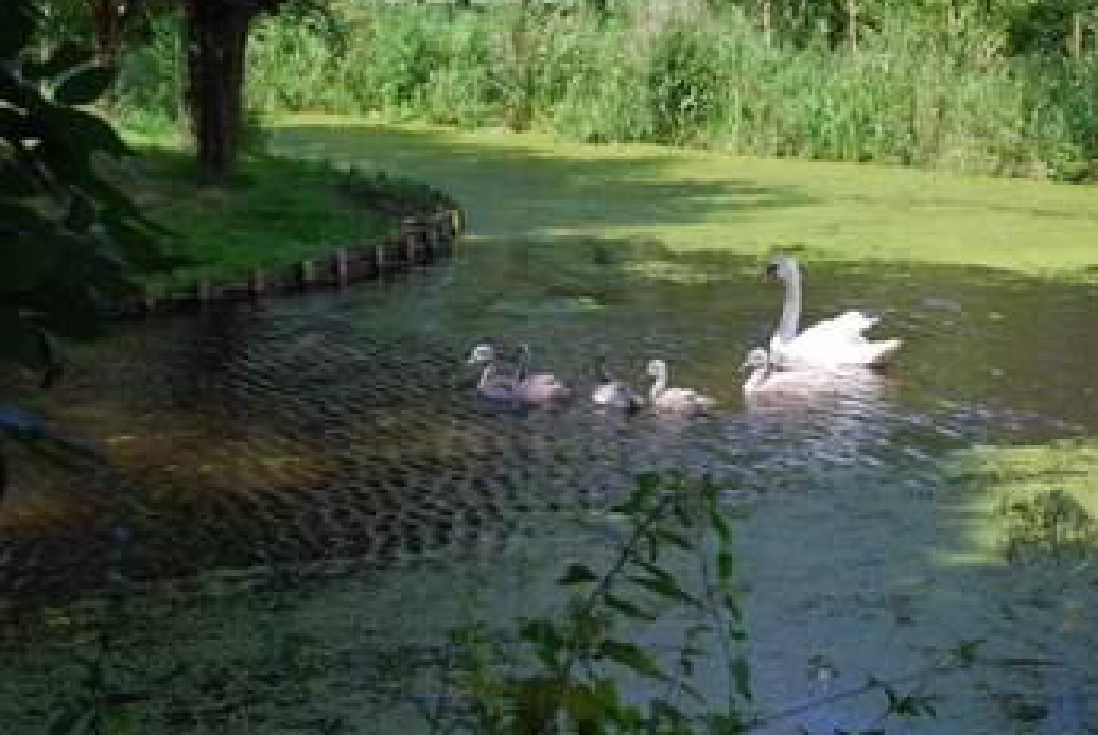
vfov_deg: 18.0
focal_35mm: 76
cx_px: 624
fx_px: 2321
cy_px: 267
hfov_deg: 26.6
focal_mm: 38
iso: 100
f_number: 6.3
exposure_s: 1/160
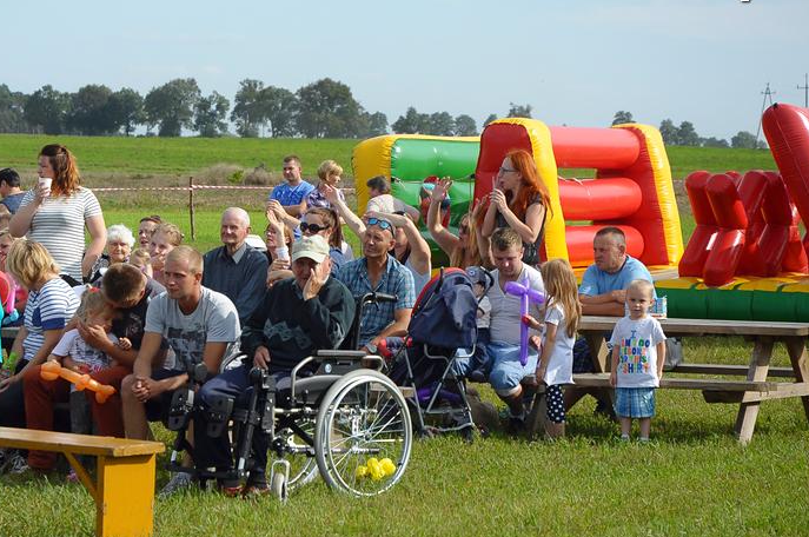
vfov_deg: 10.5
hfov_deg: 15.8
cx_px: 321
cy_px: 255
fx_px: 2917
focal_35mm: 130
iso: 400
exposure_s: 1/1250
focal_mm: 70
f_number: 7.1
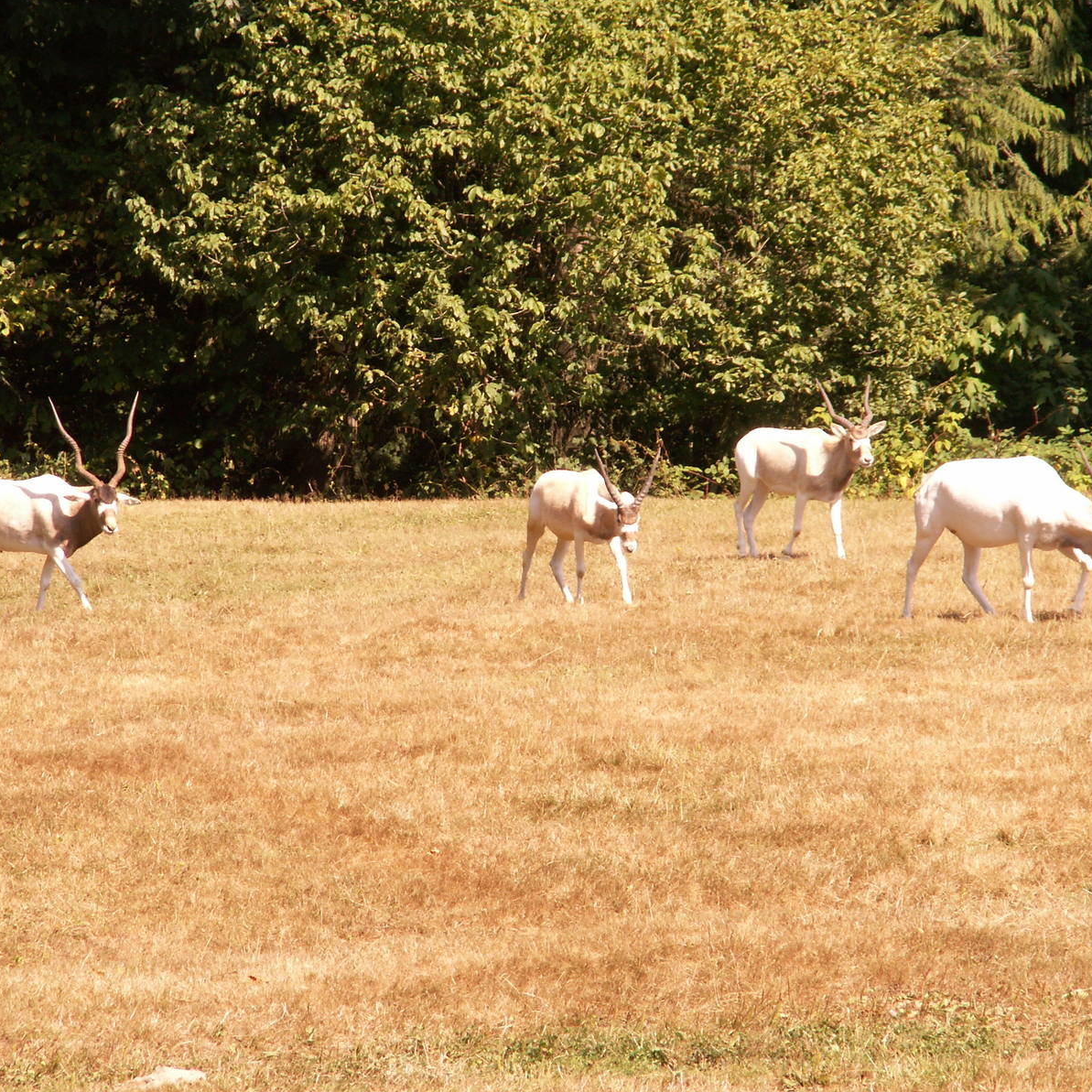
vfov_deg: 7.4
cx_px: 452
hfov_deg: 7.4
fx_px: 8459
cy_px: 544
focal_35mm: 237
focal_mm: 32.71
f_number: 6.3
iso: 50
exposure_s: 1/100
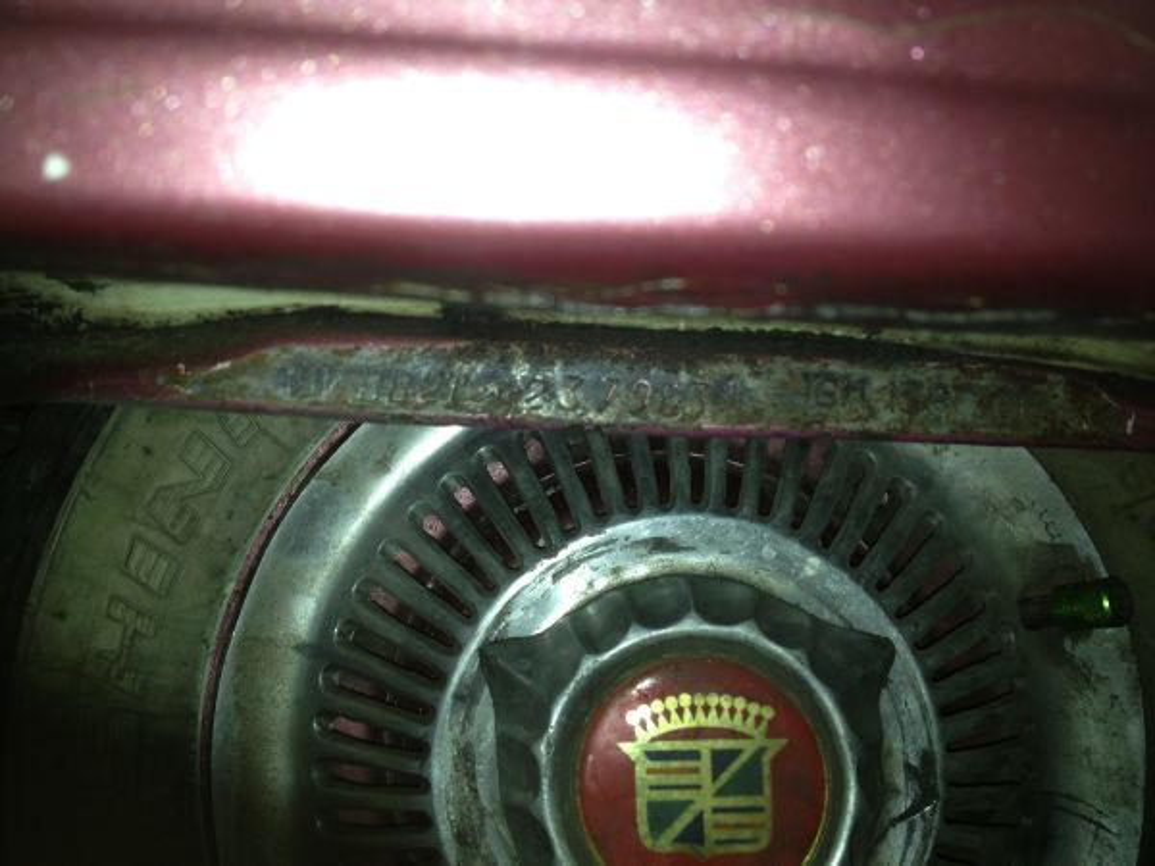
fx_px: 1168
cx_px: 578
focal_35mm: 35
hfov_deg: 52.6
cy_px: 433
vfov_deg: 40.7
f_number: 2.4
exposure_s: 1/66
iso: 50
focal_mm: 4.28
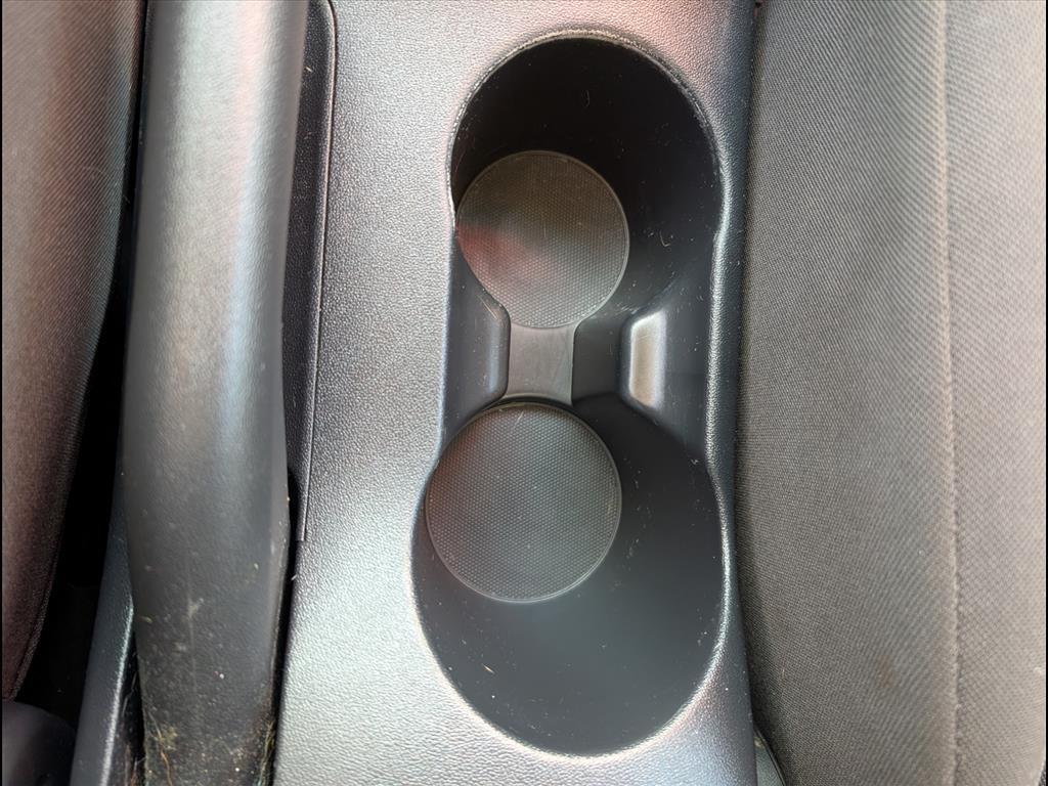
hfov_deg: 71.6
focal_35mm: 24
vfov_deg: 56.8
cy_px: 393
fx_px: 727
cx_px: 524
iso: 1502
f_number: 1.68
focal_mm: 6.9
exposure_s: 1/145
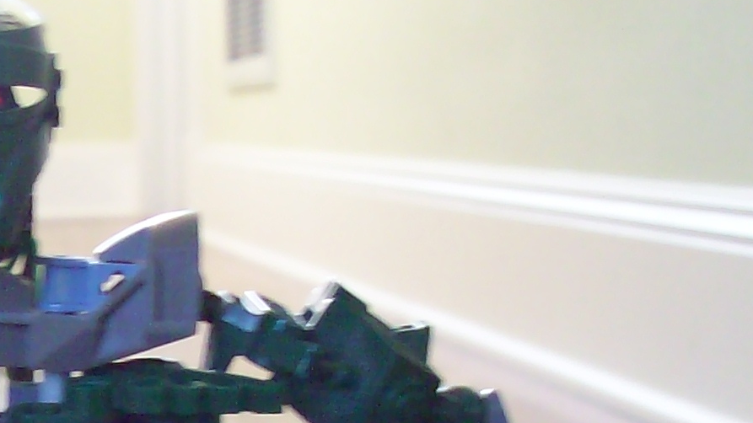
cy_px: 638
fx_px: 2256
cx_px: -70
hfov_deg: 18.3
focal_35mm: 113
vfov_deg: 10.4
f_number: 2.7
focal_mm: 6
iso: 133
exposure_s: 1/32
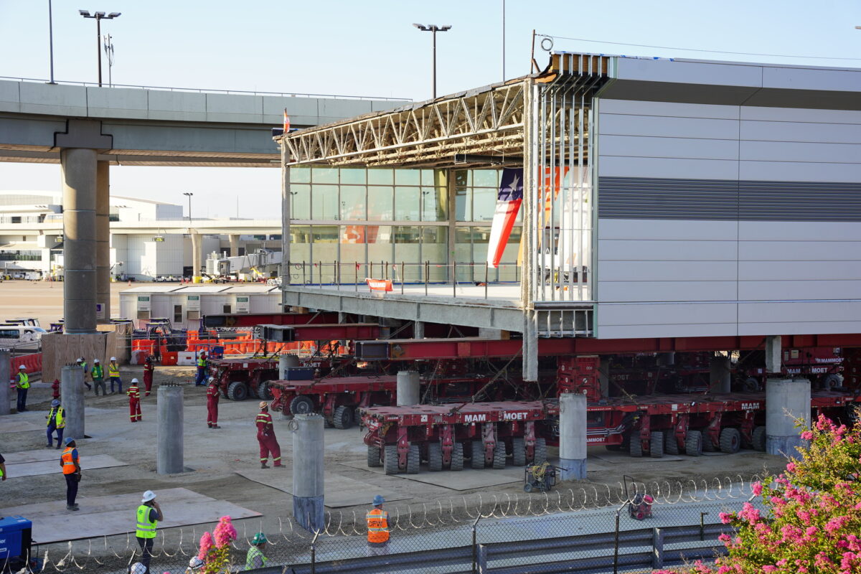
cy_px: 287
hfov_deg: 37.2
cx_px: 430
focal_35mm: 54
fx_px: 1279
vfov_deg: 25.3
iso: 100
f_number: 7.1
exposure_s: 1/100
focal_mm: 53.5
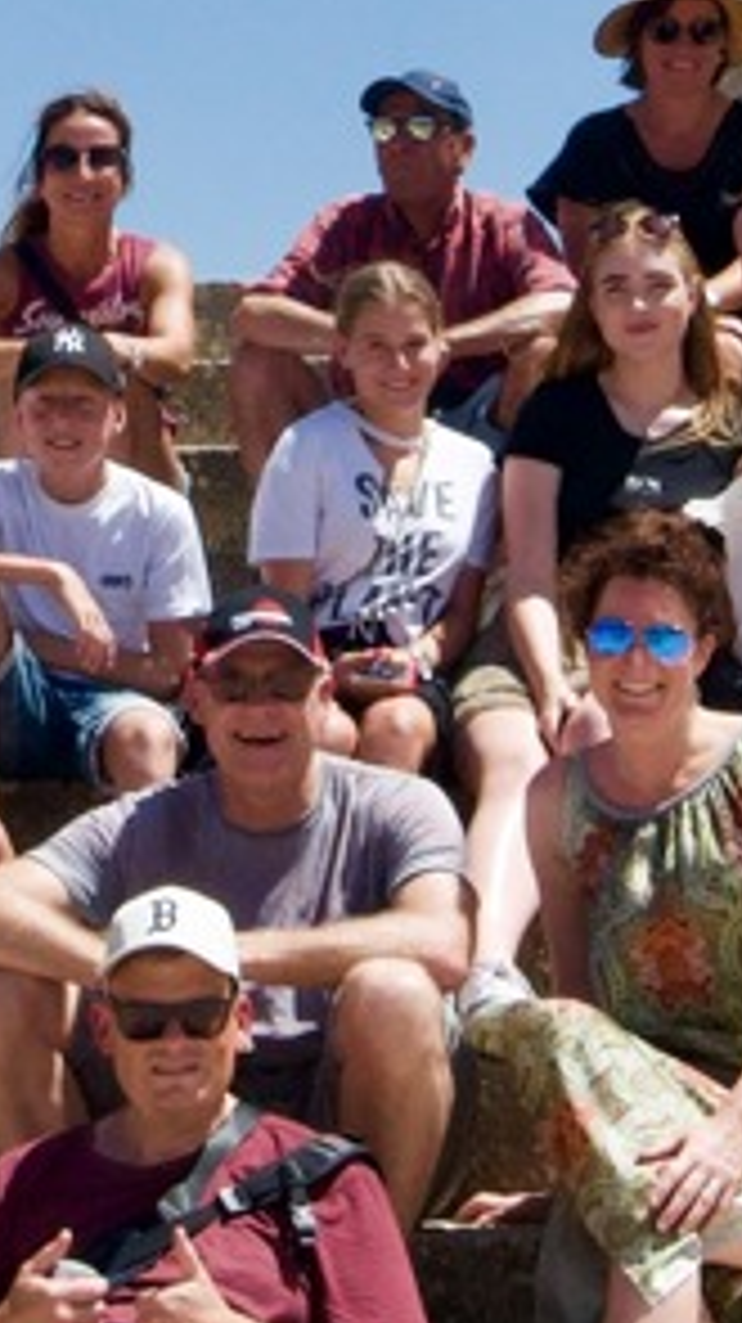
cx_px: 13
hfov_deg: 16.2
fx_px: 2558
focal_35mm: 73
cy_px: 1004
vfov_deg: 28.5
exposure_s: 1/800
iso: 1250
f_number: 20
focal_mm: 20
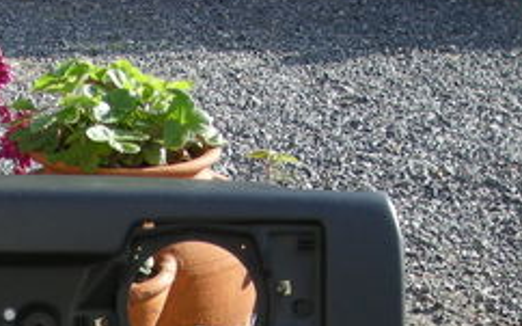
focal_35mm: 98
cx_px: -47
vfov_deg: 12.6
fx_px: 1394
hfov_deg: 20.3
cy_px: 503
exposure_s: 1/335
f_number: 2.8
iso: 50
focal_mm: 5.7
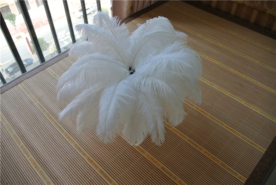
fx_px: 223
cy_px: 92
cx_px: 138
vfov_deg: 45.1
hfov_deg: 63.6
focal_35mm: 29
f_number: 3.5
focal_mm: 11
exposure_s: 1/250
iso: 400
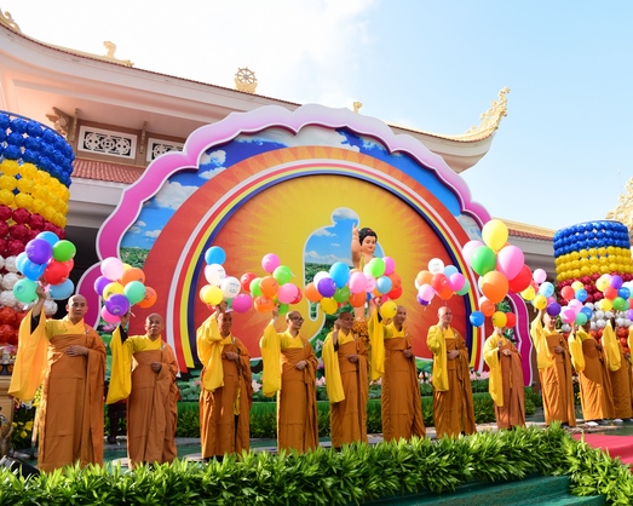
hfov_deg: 61.6
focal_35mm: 28
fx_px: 524
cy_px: 251
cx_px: 386
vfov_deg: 51.5
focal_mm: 24
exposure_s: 1/200
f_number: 6.3
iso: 160
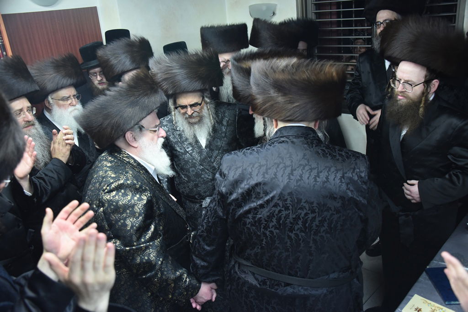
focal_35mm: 36
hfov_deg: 53.1
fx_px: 468
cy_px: 156
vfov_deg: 36.9
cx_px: 234
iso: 2500
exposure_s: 1/125
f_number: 4.5
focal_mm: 36
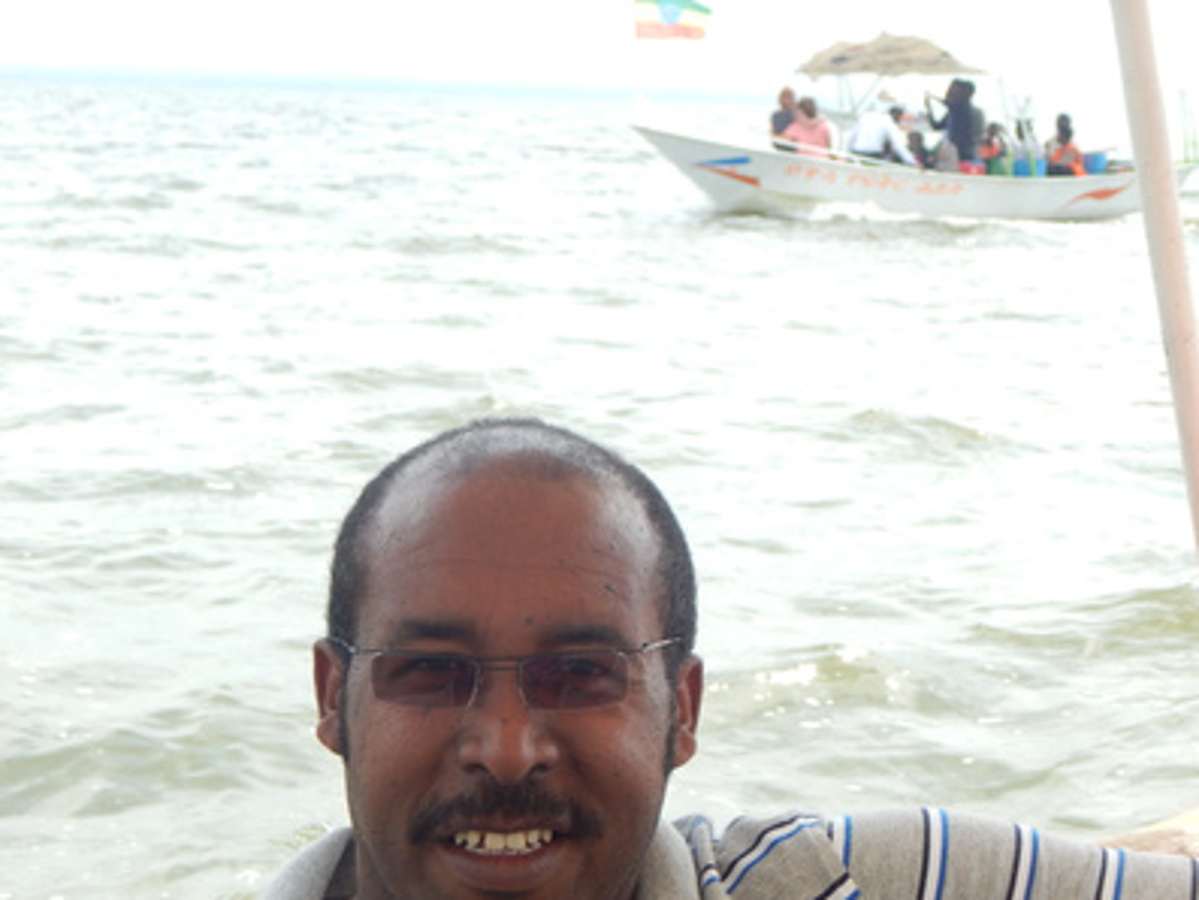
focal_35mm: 89
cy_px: 504
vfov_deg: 16.6
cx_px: 619
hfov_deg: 22.0
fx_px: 3084
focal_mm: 12.3
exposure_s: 1/400
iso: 125
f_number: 4.1
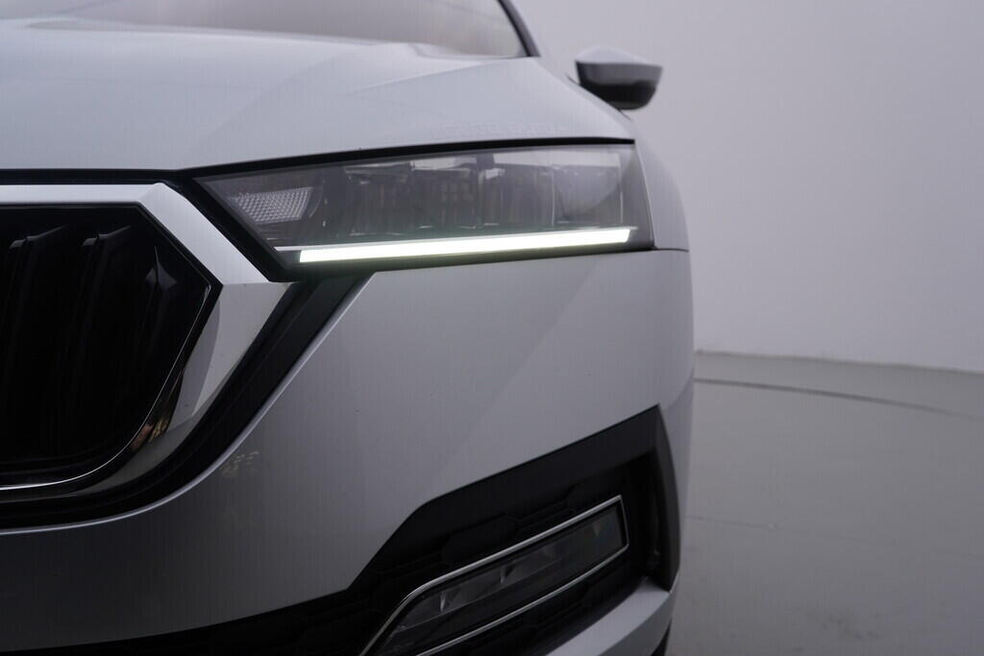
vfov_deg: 36.9
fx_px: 984
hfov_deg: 53.1
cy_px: 328
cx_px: 492
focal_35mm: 36
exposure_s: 1/125
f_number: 5
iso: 125
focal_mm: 24
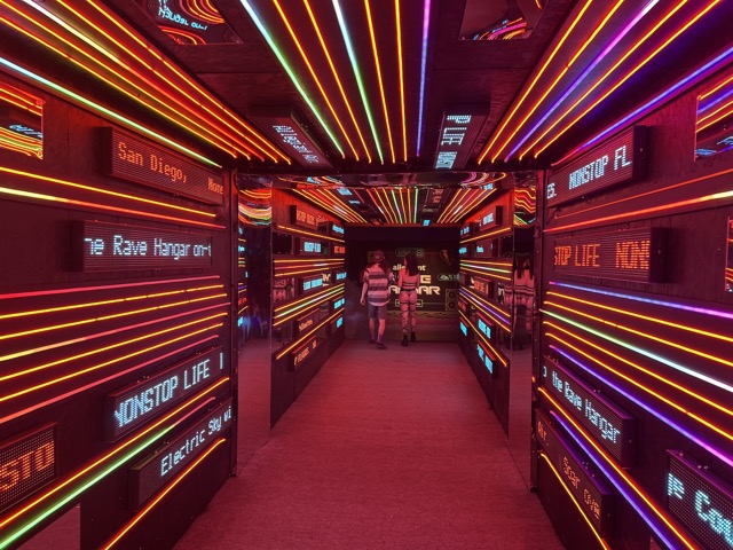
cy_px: 275
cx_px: 366
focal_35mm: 26
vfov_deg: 53.1
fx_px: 551
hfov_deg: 67.3
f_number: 1.5
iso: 100
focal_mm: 5.7
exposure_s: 1/110
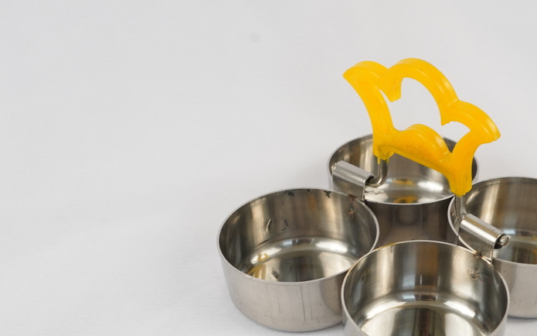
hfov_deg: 18.8
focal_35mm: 110
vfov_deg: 11.9
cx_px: 386
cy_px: 227
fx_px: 1609
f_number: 8
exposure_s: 1/100
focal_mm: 50
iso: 500
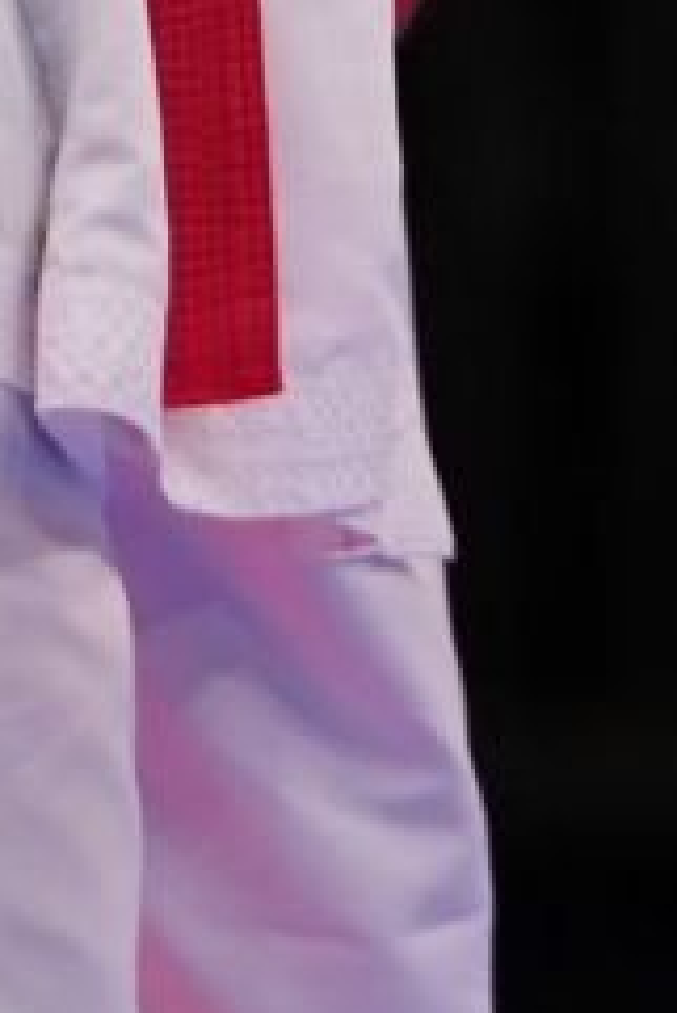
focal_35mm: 2003
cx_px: 1531
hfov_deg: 0.7
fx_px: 56416
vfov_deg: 1.0
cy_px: -1349
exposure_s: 1/1000
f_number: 2.8
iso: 640
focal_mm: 179
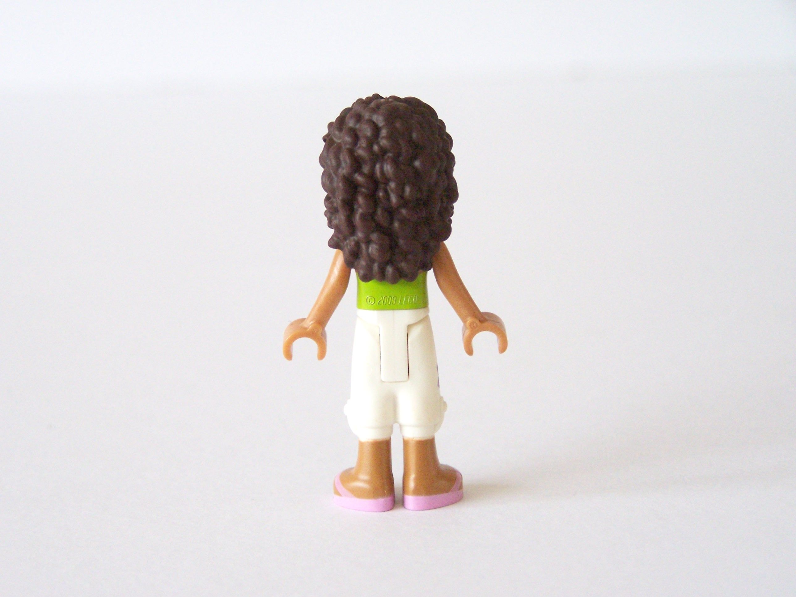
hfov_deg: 18.7
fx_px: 2414
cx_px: 398
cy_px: 298
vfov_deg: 14.1
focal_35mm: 105
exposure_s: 1/45
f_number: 3.2
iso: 400
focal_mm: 17.5
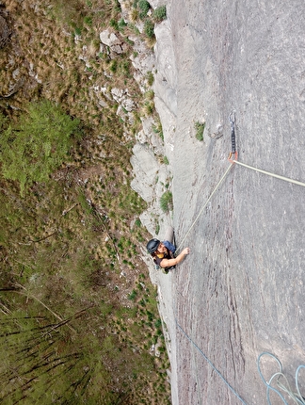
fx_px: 328
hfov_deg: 49.9
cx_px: 152
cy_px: 202
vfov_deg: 63.4
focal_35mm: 28
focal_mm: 4.22
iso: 109
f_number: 1.8
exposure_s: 1/168
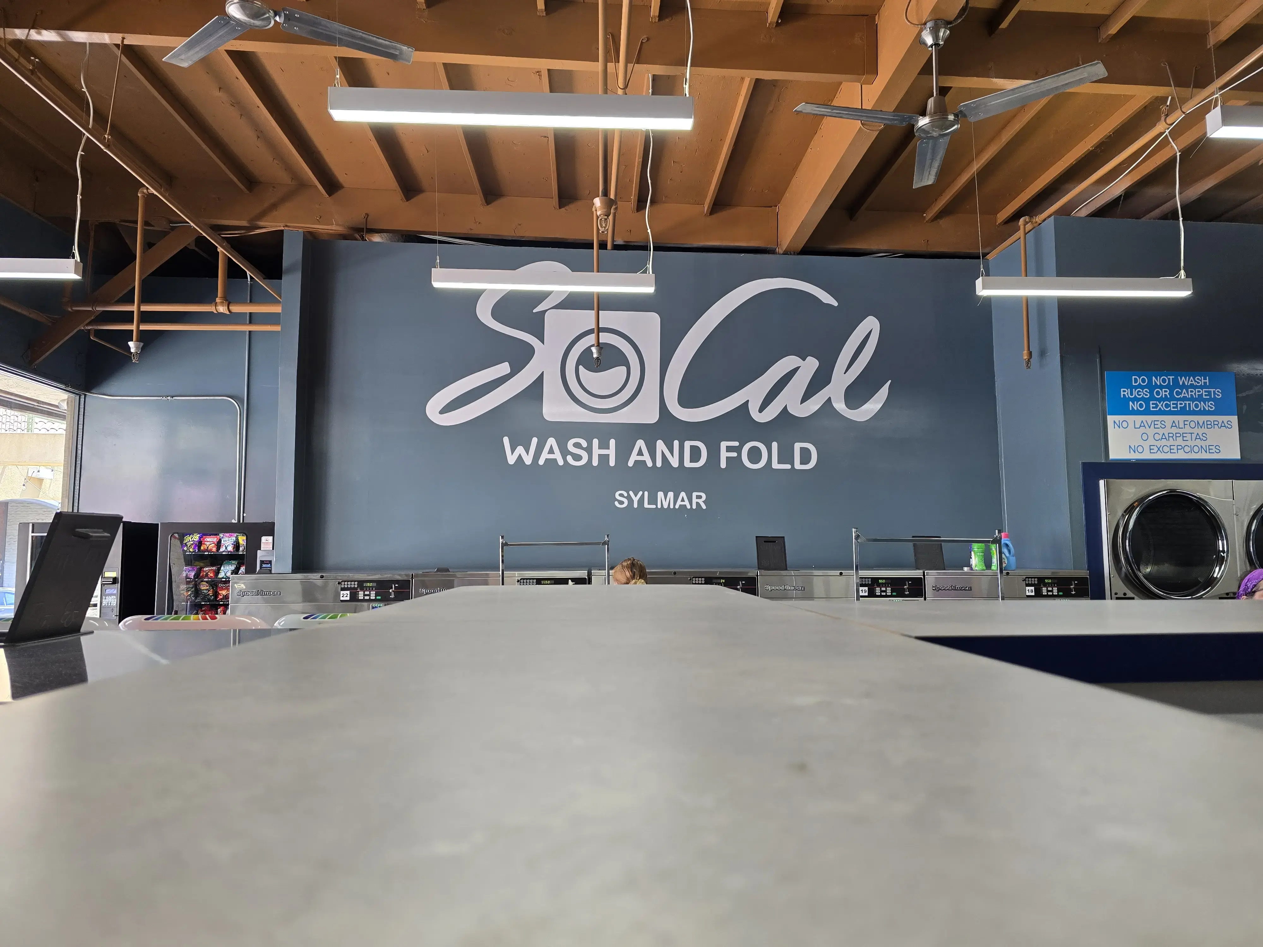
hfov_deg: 73.9
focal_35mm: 23
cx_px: 632
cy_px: 474
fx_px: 839
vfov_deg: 58.9
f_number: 1.7
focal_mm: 6.3
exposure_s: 1/120
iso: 80
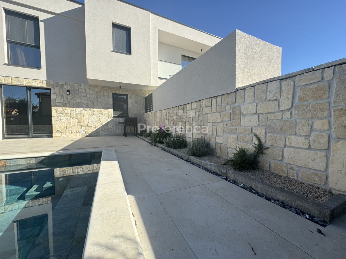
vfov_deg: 85.7
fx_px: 140
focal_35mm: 14
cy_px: 130
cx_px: 173
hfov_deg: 102.1
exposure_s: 1/1063
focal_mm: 2.22
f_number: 2.2
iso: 50
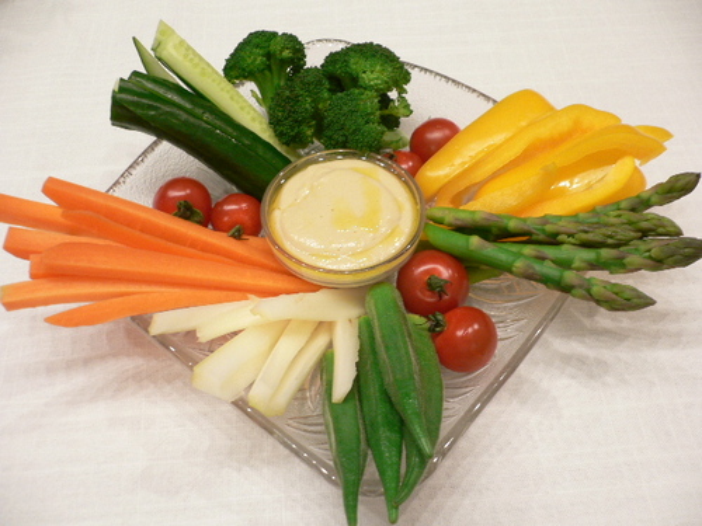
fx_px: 710
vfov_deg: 40.7
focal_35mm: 35
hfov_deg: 52.6
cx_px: 351
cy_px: 263
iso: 100
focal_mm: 5.8
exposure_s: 1/10
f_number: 2.8
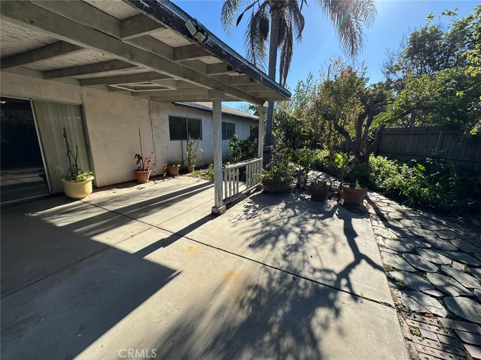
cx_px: 240
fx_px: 195
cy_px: 180
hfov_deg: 102.1
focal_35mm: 14
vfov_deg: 85.7
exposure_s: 1/1420
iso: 40
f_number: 2.2
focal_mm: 2.22
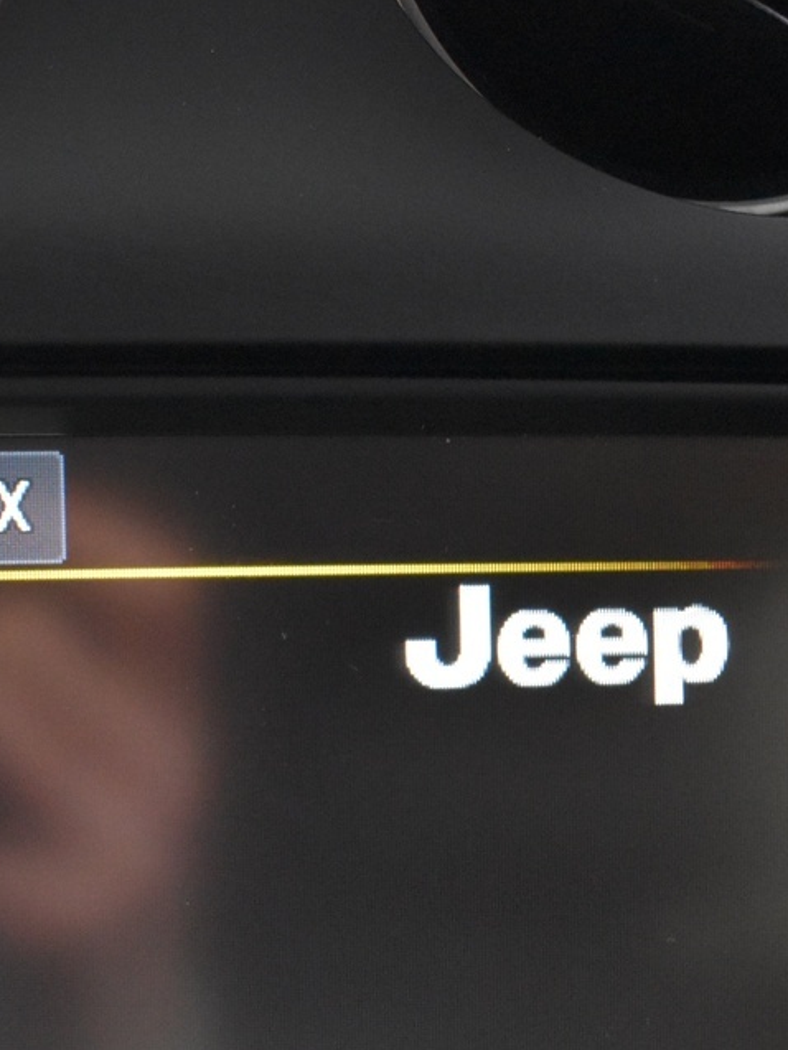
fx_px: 2003
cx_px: 69
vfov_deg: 28.9
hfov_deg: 21.7
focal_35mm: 66
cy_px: 809
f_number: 3.5
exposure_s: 1/30
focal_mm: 18
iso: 3200
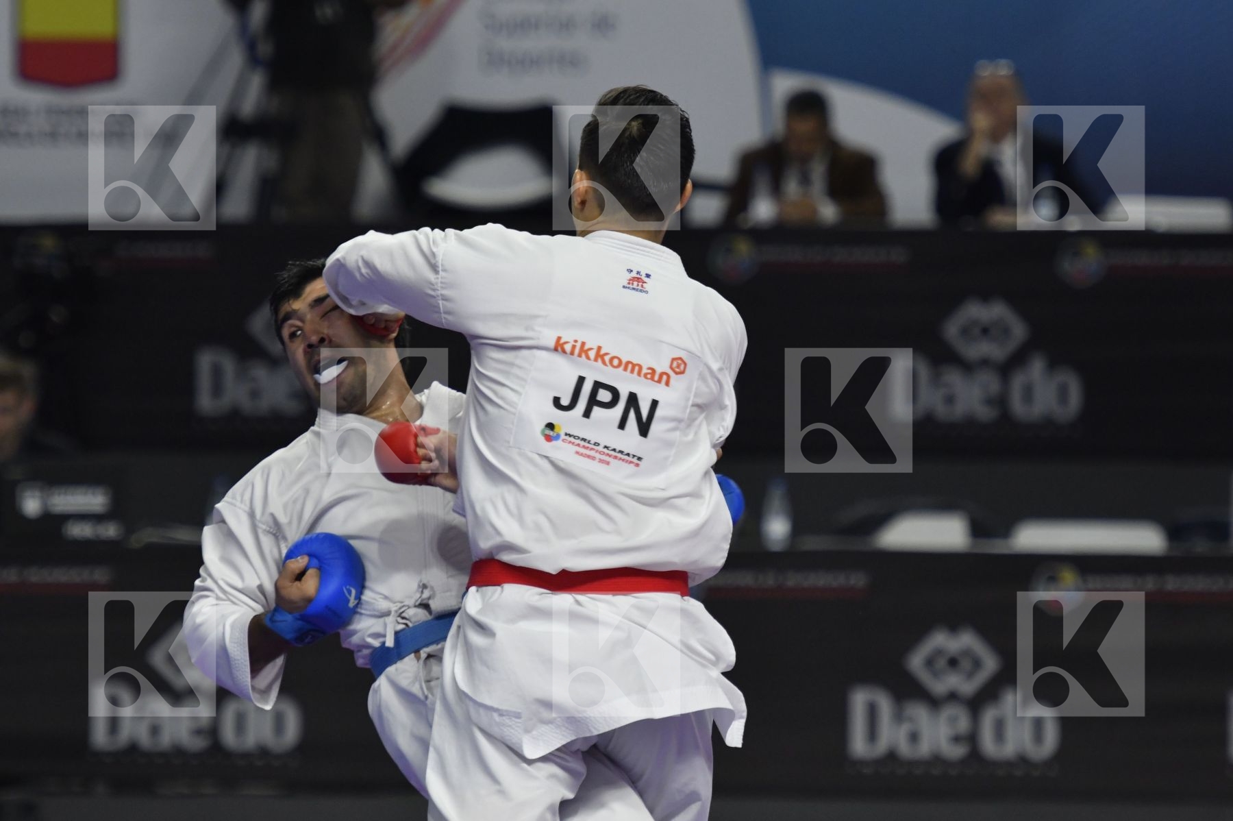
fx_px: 11296
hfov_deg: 6.2
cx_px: 616
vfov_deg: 4.2
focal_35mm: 330
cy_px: 410
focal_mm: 220
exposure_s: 1/800
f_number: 4
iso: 1250
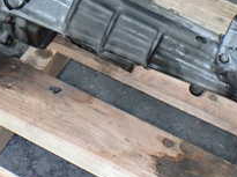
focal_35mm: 88
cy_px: -38
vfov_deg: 16.0
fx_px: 601
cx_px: 14
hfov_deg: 21.7
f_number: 6.3
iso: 800
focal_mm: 5.4
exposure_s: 1/30
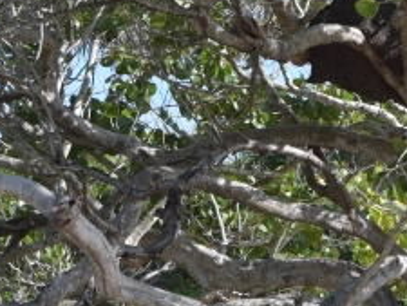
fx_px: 1541
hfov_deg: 15.0
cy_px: 69
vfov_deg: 11.3
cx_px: 295
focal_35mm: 131
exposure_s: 1/1250
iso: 200
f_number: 3.8
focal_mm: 20
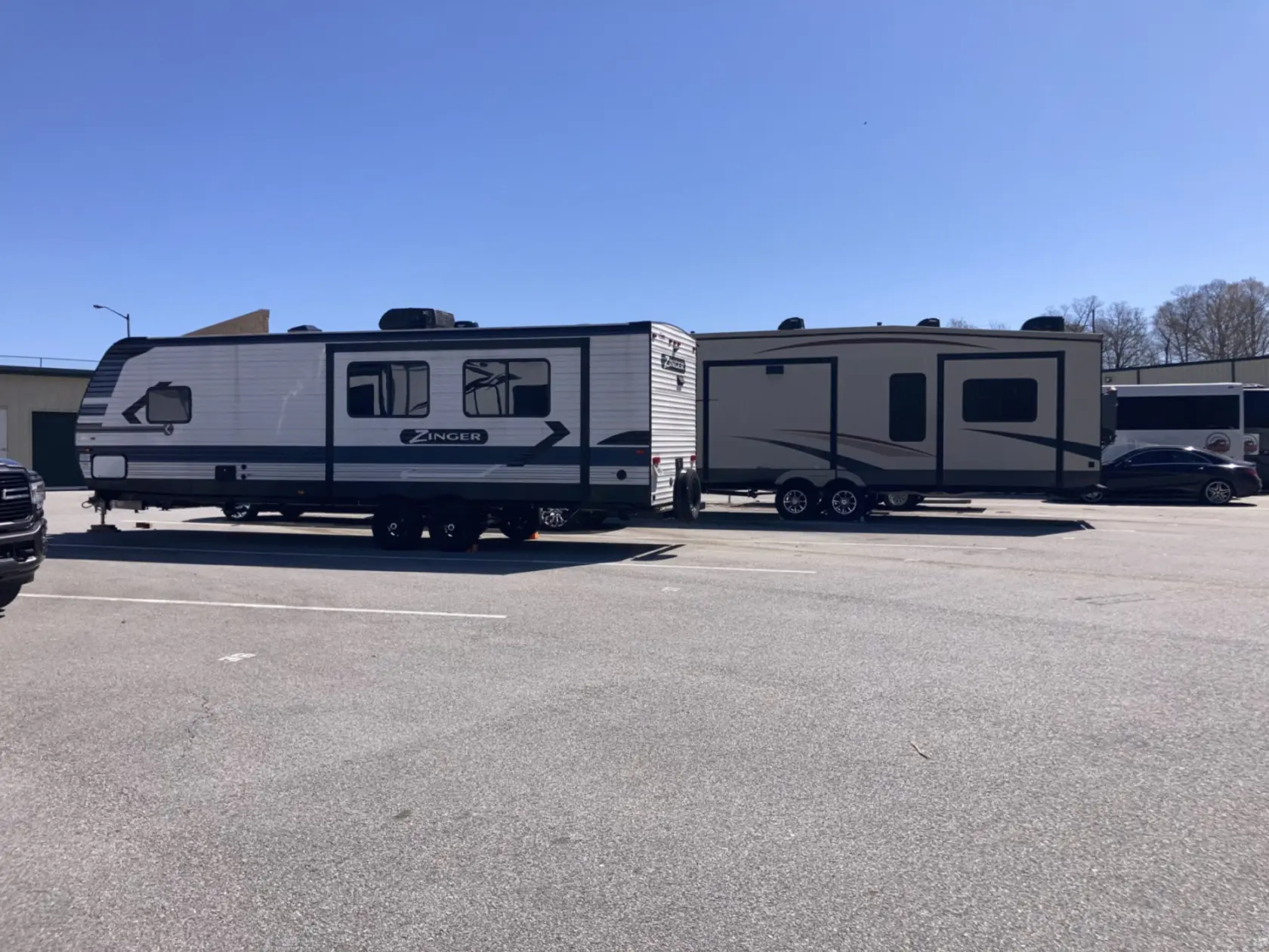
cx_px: 634
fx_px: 1026
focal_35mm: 28
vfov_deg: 49.7
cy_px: 476
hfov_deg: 63.4
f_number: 1.8
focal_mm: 3.99
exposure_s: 1/3472
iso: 25
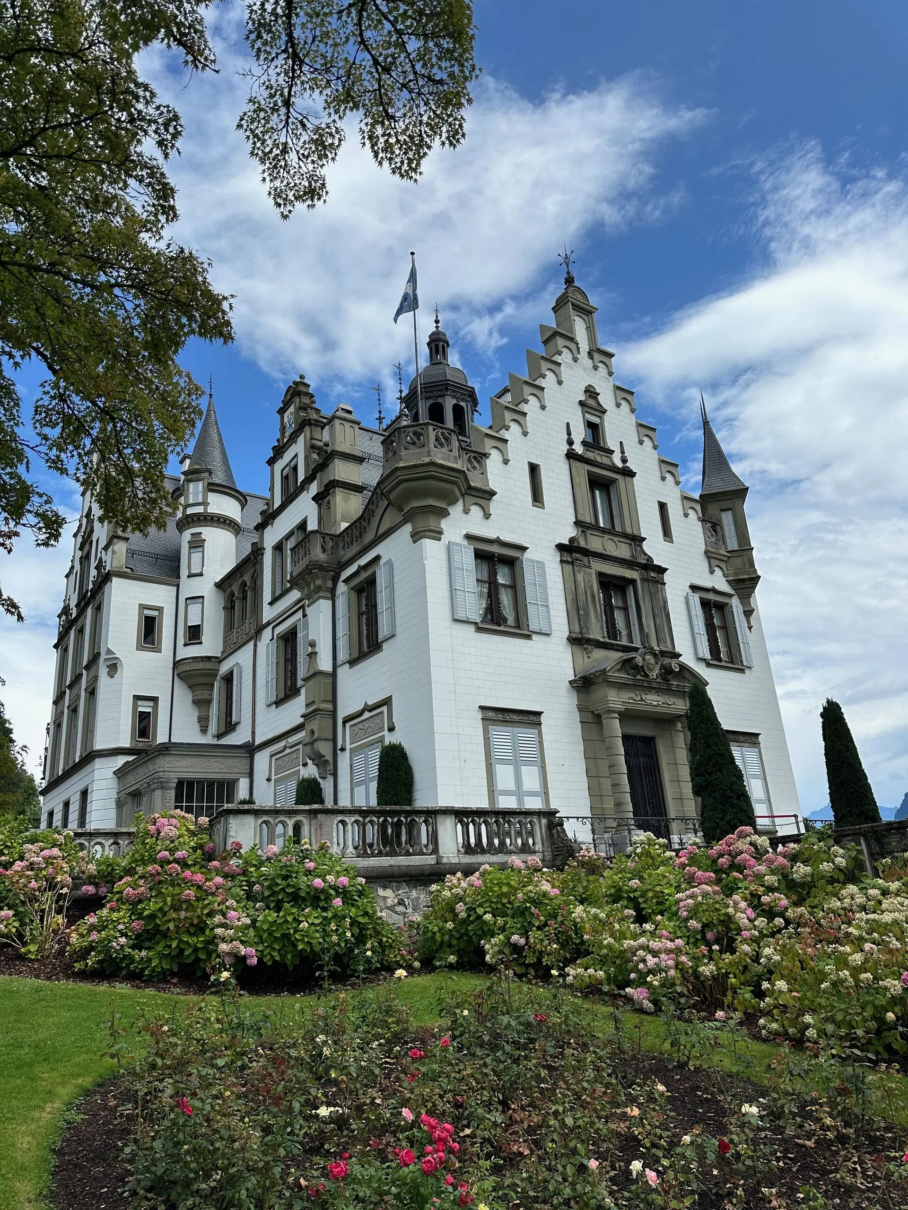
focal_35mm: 24
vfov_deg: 71.6
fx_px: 839
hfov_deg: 56.8
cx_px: 454
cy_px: 605
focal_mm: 6.86
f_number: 1.78
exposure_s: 1/4762
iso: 80
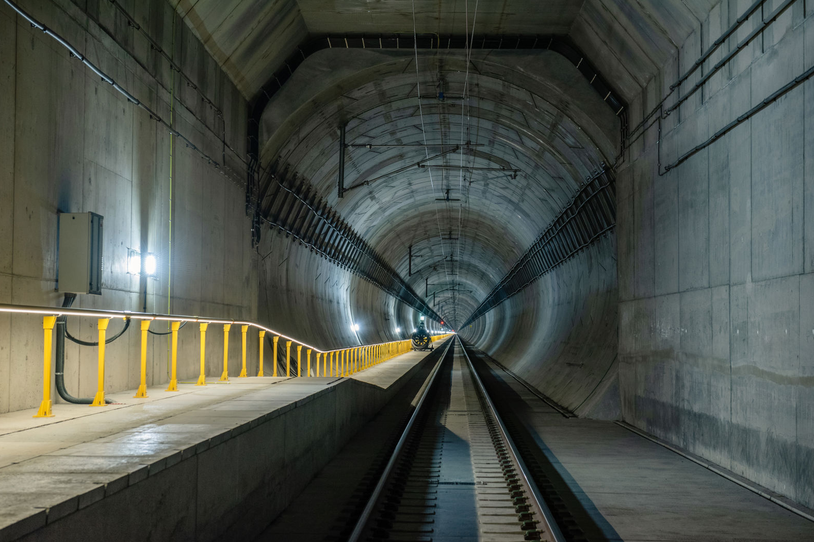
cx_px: 411
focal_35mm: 71
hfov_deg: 28.5
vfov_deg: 19.2
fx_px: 1605
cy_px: 270
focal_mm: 70
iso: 800
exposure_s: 1/2.5
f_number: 8
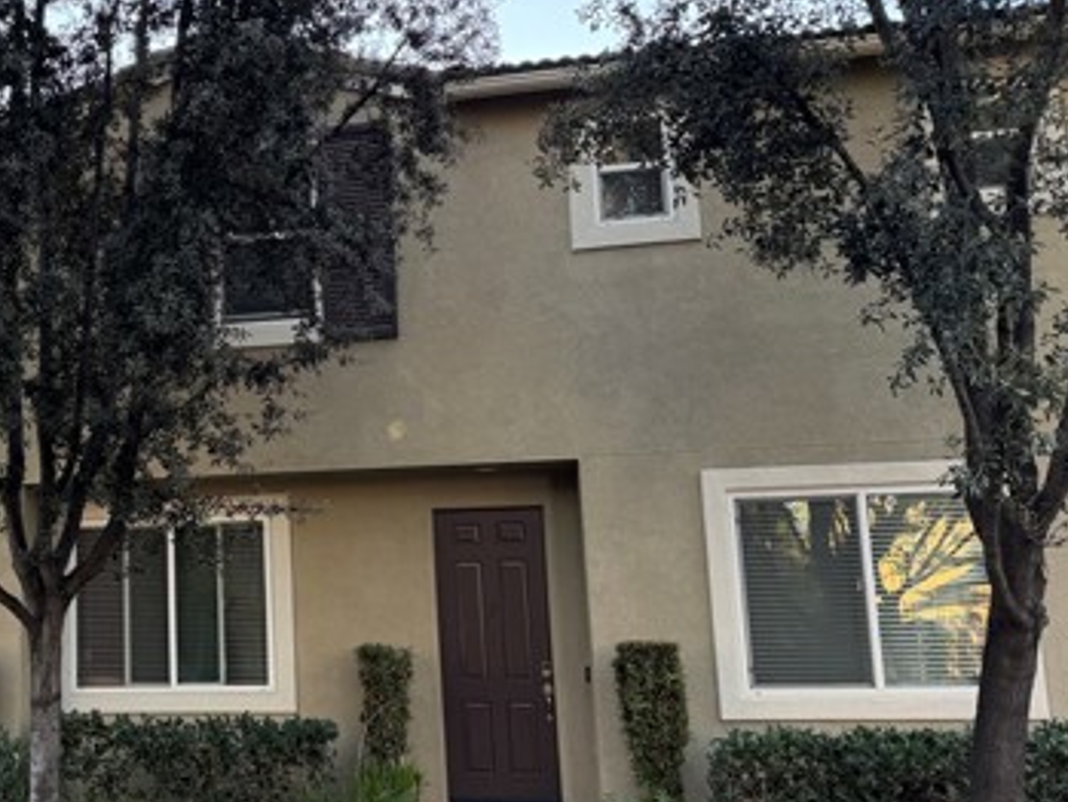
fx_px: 1358
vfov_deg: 32.9
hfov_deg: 40.2
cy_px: 447
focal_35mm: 44
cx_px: 138
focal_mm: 6.76
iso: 80
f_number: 1.78
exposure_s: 1/263
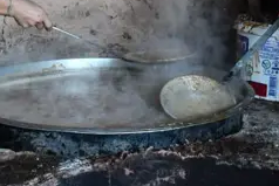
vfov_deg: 10.6
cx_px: 192
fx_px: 946
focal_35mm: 122
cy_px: -143
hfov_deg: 16.7
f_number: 3.5
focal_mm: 22
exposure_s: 1/125
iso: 1400
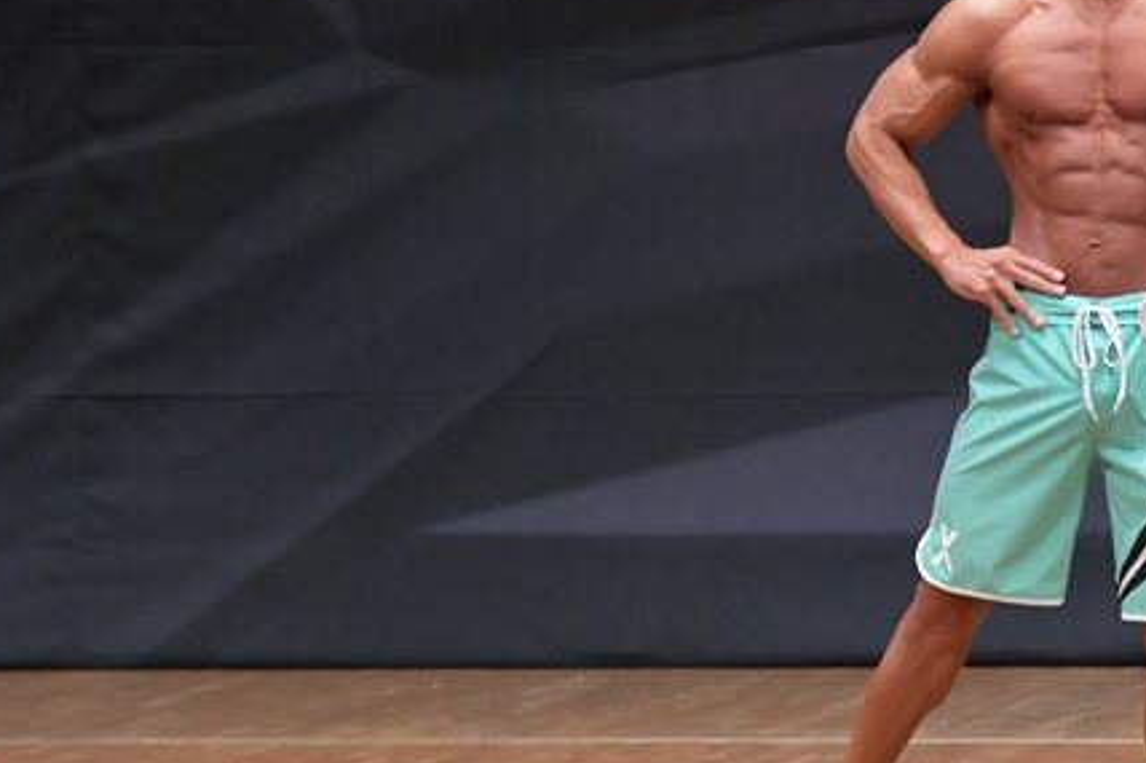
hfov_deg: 3.8
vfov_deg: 2.5
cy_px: 351
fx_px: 17278
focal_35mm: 543
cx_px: 1003
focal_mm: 200
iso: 6400
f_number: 5.6
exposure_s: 1/400
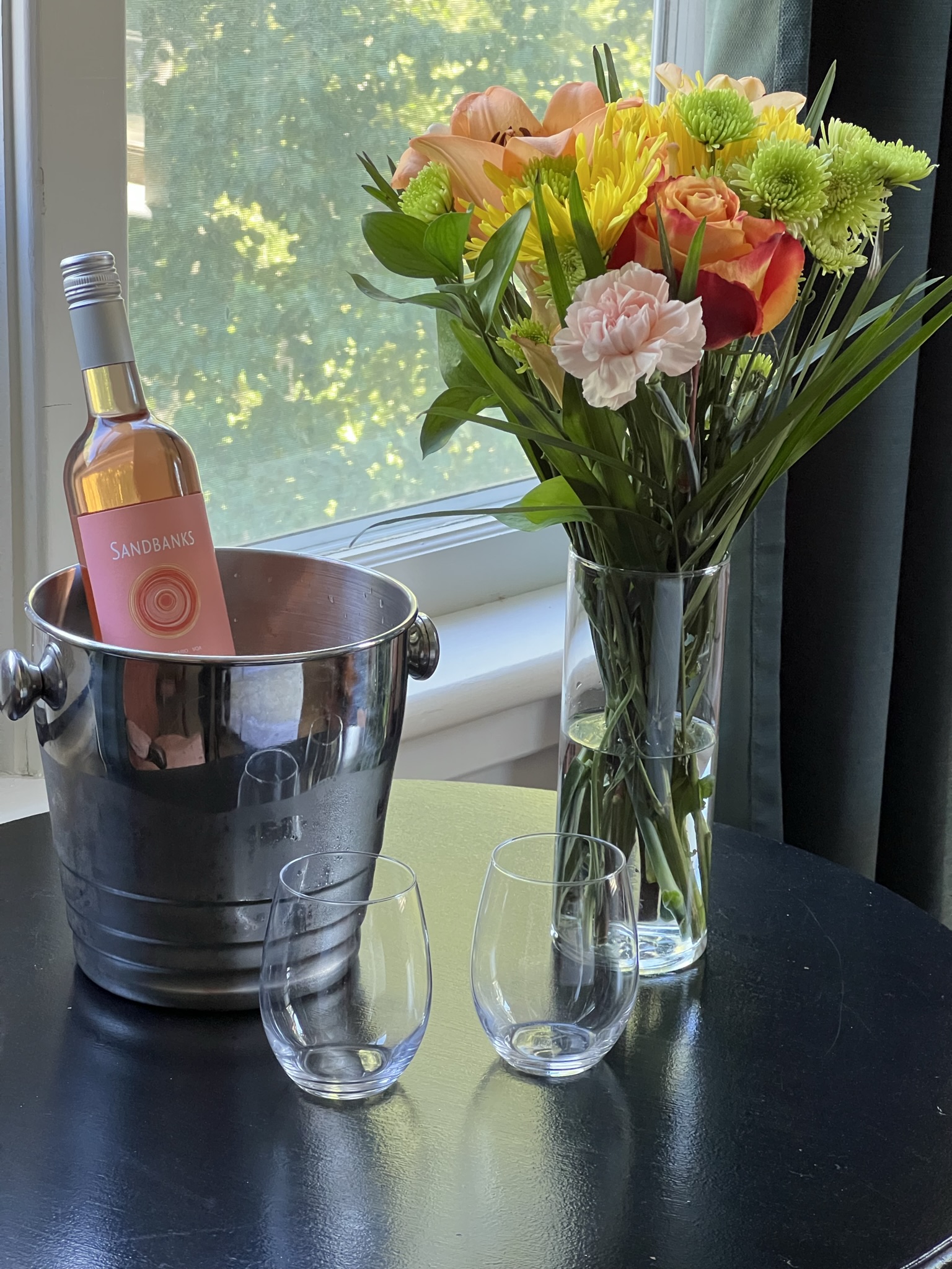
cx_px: 476
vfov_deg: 25.3
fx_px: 2824
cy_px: 634
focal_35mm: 77
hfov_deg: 19.1
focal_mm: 9
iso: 500
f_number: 2.8
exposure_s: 1/60
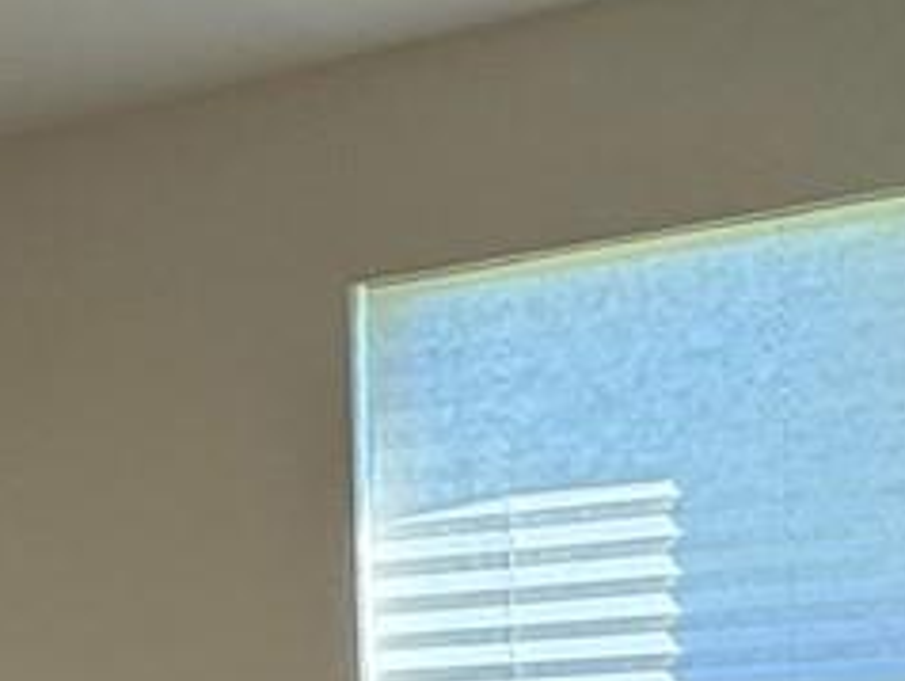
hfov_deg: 16.6
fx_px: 2460
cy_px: 814
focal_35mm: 94
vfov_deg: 15.2
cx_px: -829
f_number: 2.2
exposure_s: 1/120
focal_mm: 2.22
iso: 100
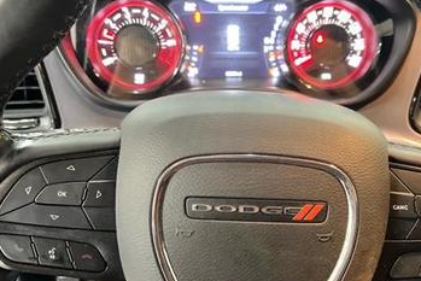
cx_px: 253
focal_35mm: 39
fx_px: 456
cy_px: 141
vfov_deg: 34.2
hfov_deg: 49.2
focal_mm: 5.7
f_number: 1.5
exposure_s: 1/24
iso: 1000
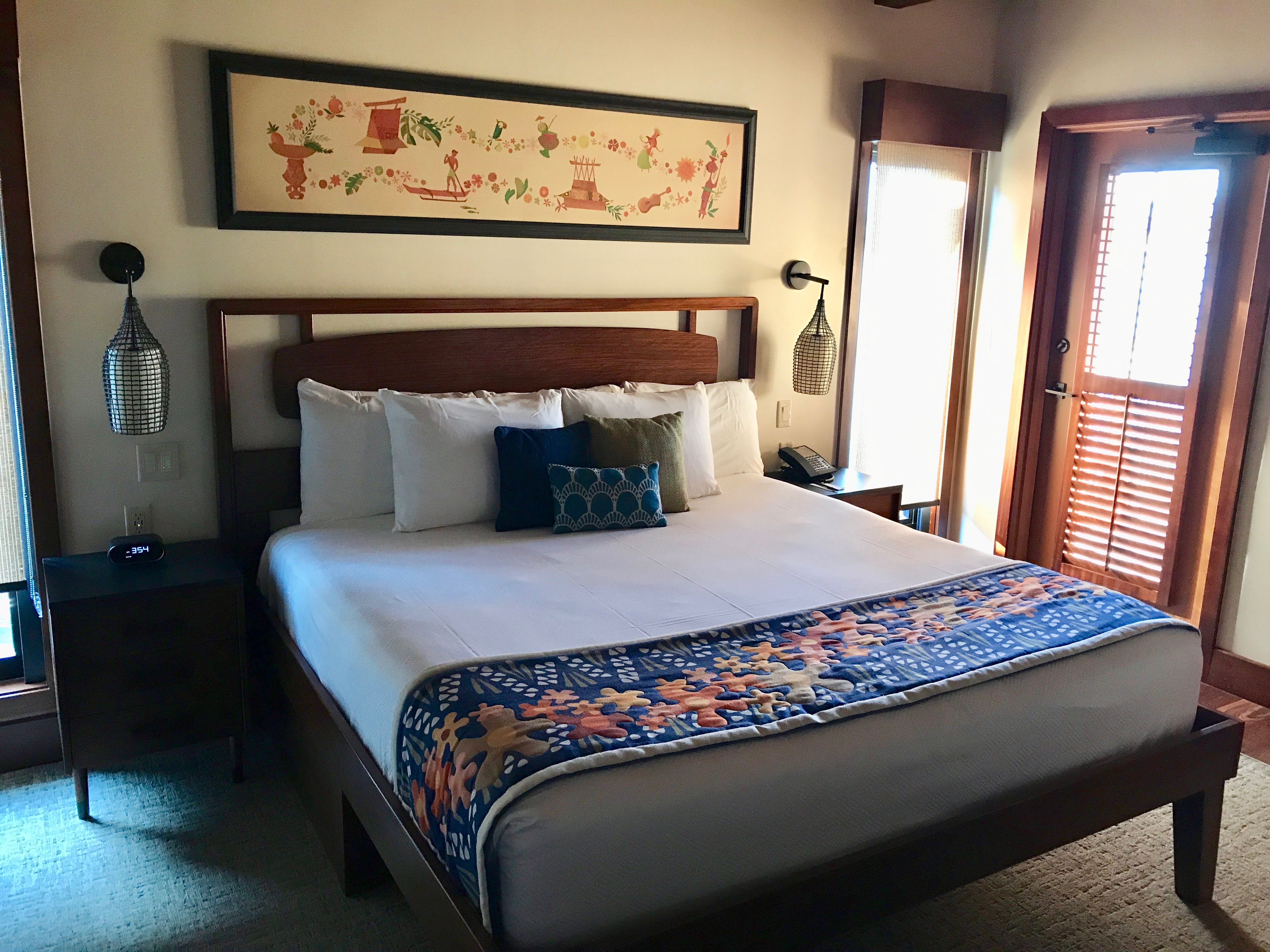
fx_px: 1027
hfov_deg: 63.4
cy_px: 476
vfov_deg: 49.7
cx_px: 635
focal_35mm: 28
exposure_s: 1/15
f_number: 1.8
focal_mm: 3.99
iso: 50
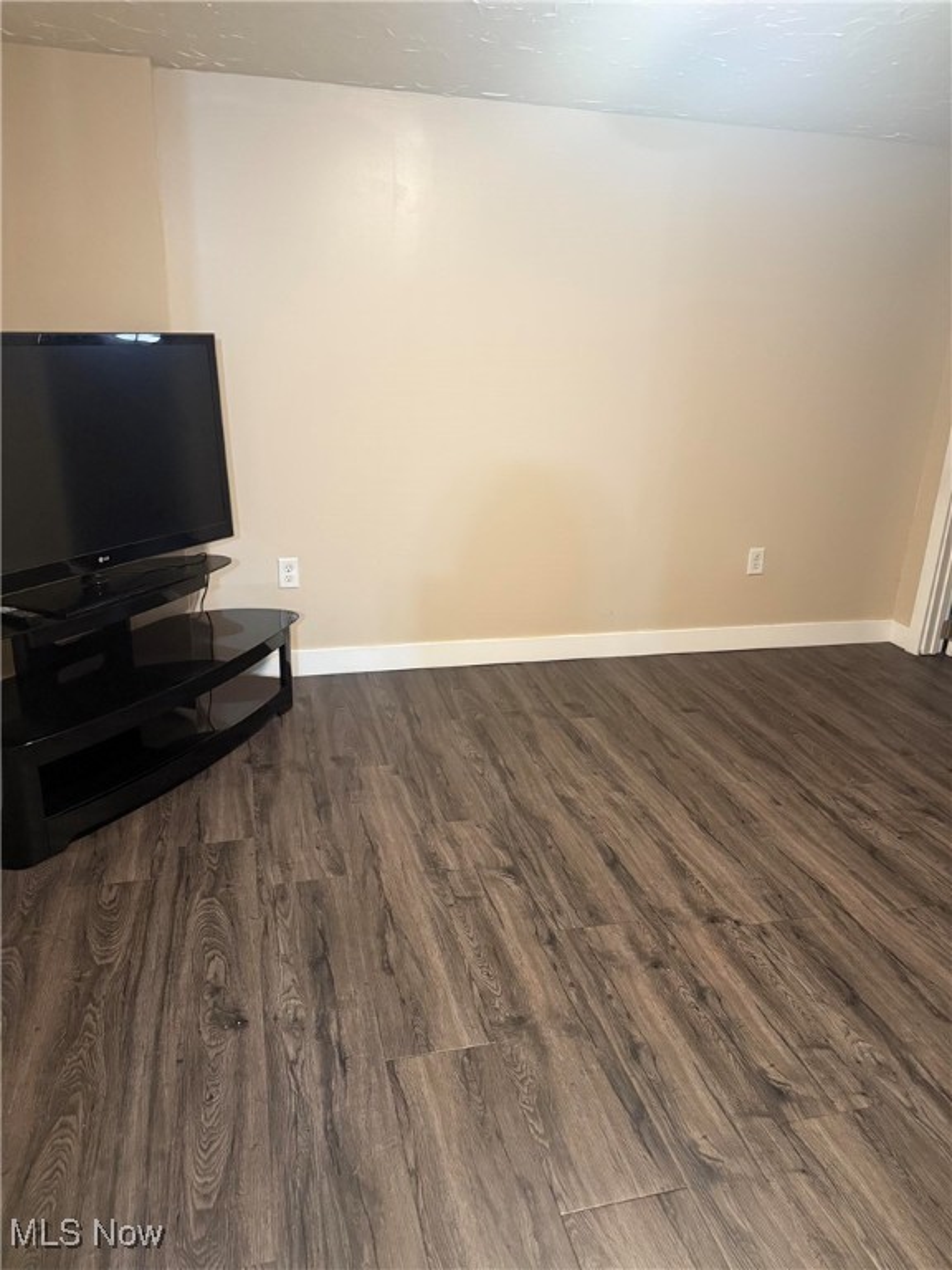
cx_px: 476
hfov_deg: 56.8
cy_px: 635
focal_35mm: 24
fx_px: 880
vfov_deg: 71.6
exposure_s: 1/60
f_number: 1.78
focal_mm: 6.76
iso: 640
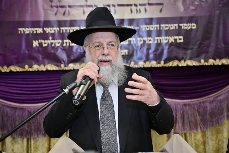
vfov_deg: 31.2
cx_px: 114
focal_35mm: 43
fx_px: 274
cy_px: 76
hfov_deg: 45.4
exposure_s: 1/200
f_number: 3.5
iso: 250
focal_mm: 43
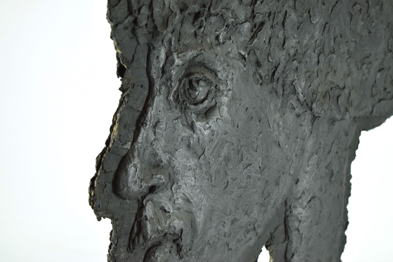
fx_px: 901
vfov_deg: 16.6
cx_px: 196
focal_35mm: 82
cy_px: 131
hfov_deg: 24.6
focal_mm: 55
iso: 800
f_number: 5.6
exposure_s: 1/125
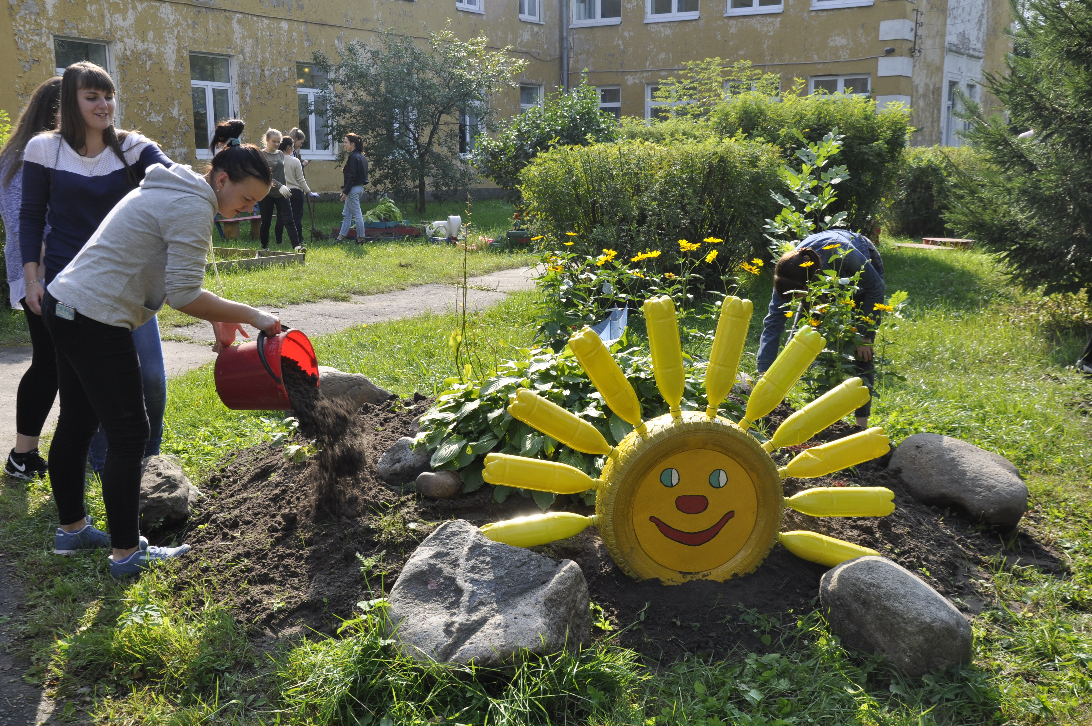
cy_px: 363
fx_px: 1272
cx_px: 546
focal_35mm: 42
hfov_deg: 46.4
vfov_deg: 31.8
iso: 200
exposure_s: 1/125
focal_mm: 28
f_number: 11
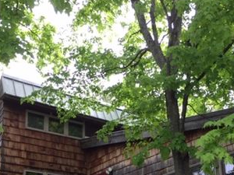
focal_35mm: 58
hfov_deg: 33.1
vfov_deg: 24.3
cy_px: 169
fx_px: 392
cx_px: 144
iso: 40
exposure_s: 1/60
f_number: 2.2
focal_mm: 4.15
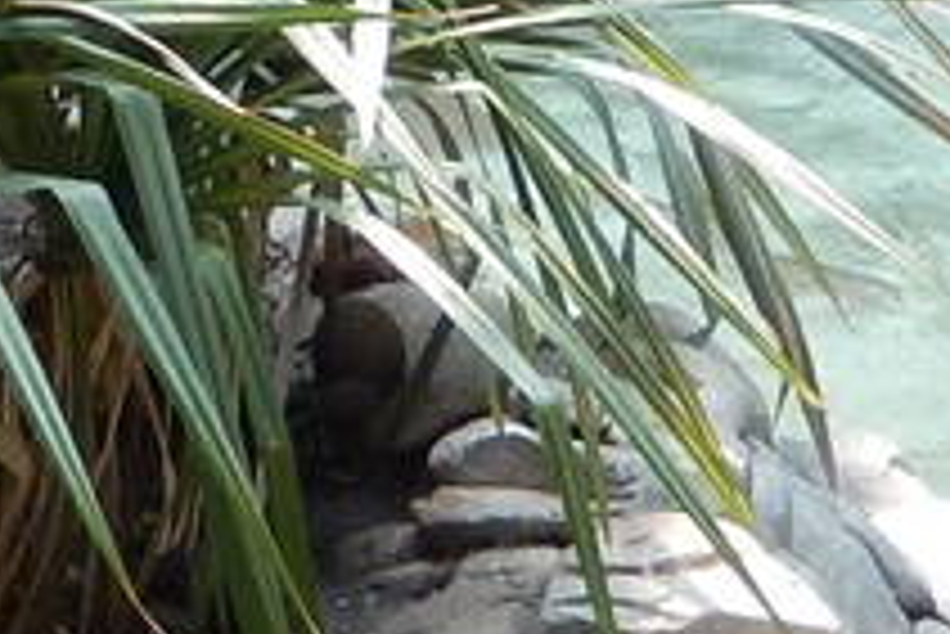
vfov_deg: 6.5
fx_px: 5202
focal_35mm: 197
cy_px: -1142
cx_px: -72
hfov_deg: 10.3
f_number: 3.4
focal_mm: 4.5
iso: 125
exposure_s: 1/80
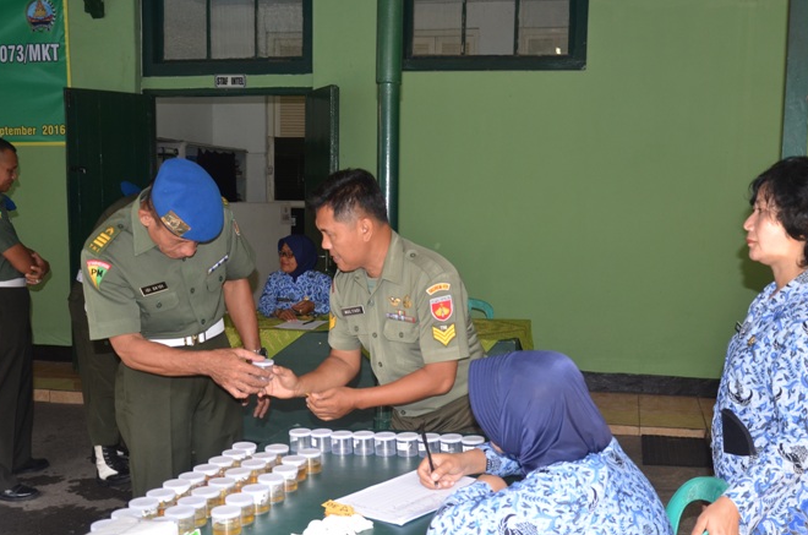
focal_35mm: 40
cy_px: 302
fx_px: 896
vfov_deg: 33.2
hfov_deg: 48.4
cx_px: 454
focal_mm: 22
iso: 360
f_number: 4
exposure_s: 1/100
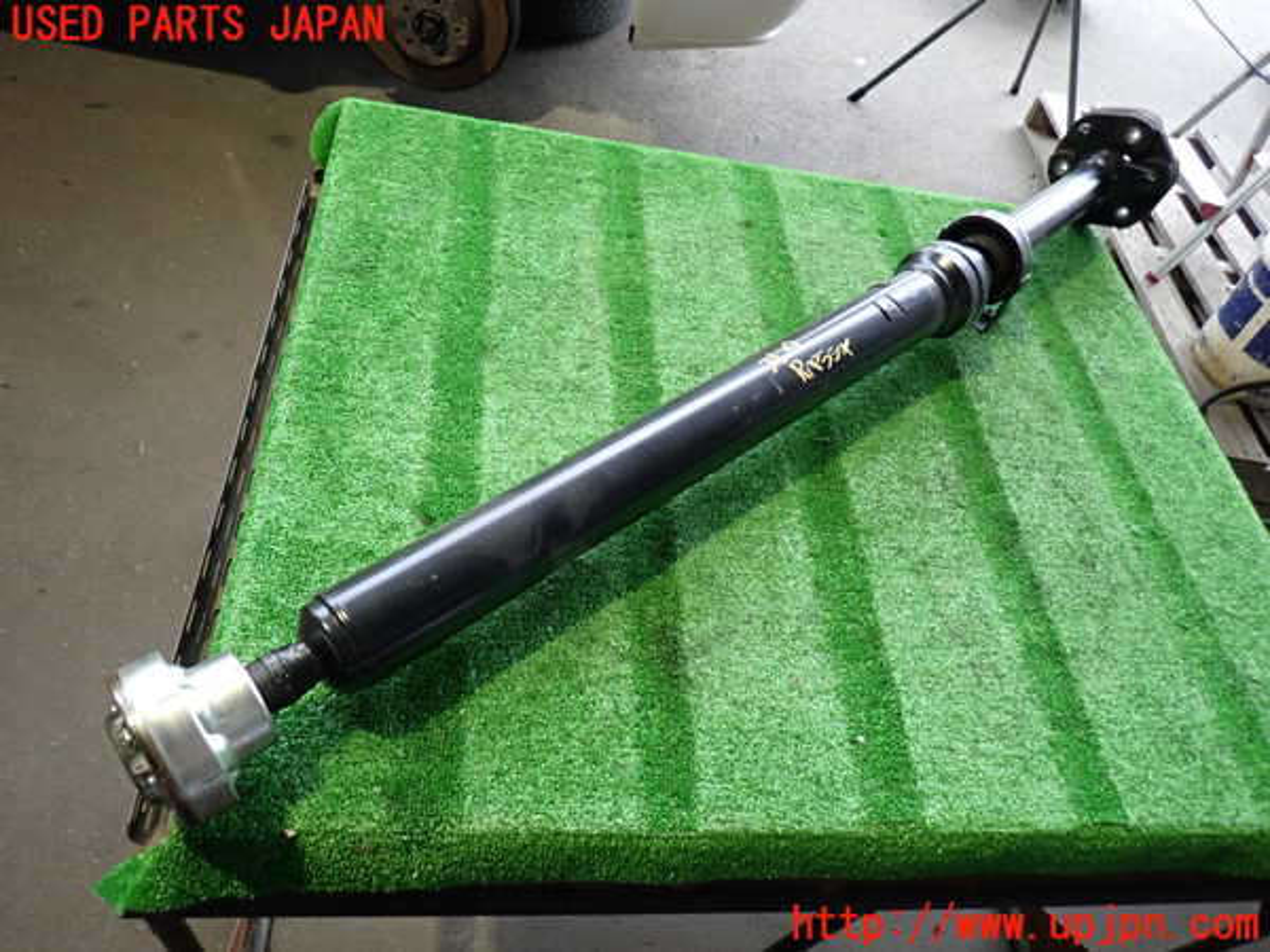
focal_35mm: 25
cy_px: 476
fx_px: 917
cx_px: 635
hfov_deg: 69.4
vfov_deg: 54.9
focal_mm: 4.5
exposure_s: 1/30
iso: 250
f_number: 2
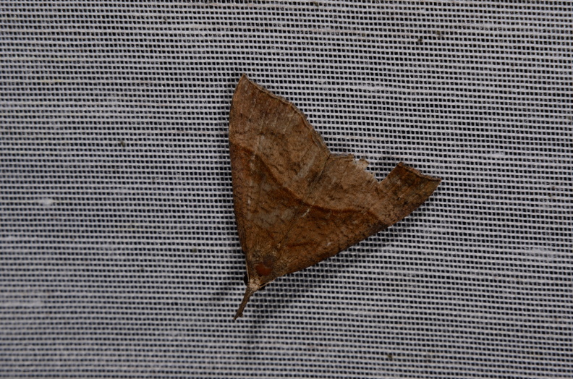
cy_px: 190
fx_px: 2024
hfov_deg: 16.1
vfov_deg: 10.7
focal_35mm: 128
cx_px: 286
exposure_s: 1/60
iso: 100
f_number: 25
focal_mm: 85
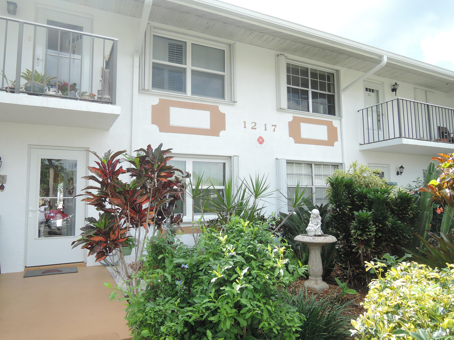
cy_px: 170
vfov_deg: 56.8
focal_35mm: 24
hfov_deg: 71.6
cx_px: 227
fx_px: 315
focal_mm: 5.1
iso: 80
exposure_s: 1/400
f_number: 2.8
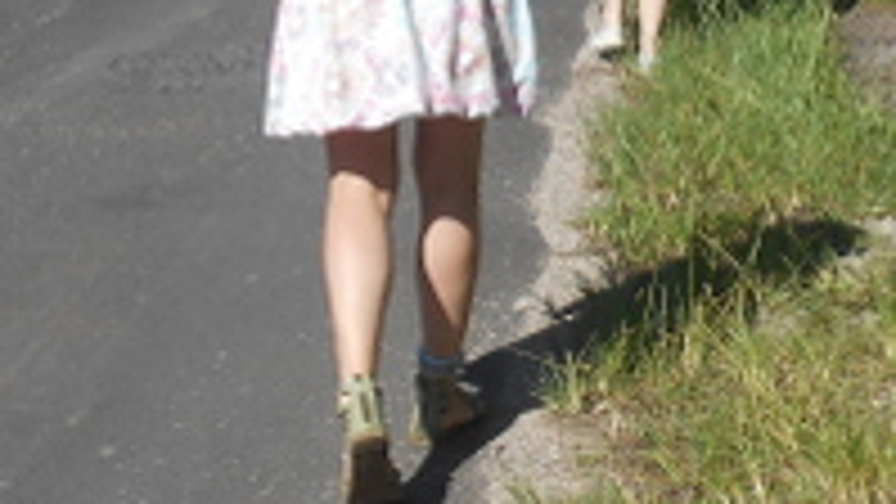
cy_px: 54
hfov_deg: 17.9
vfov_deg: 10.1
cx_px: 671
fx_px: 2828
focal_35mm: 119
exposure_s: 1/800
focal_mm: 5.8
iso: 80
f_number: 3.6
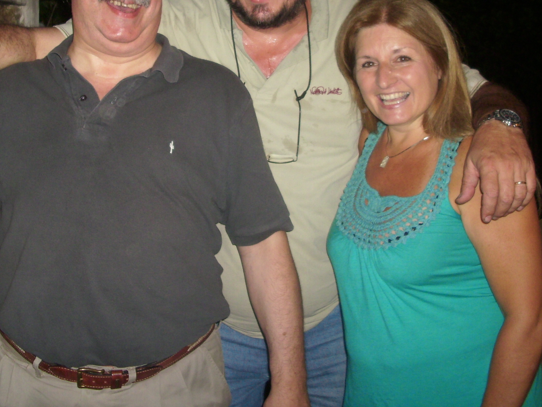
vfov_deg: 29.7
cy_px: 92
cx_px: 252
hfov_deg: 39.6
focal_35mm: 48
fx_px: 752
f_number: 2.8
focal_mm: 6.2
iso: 100
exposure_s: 1/60
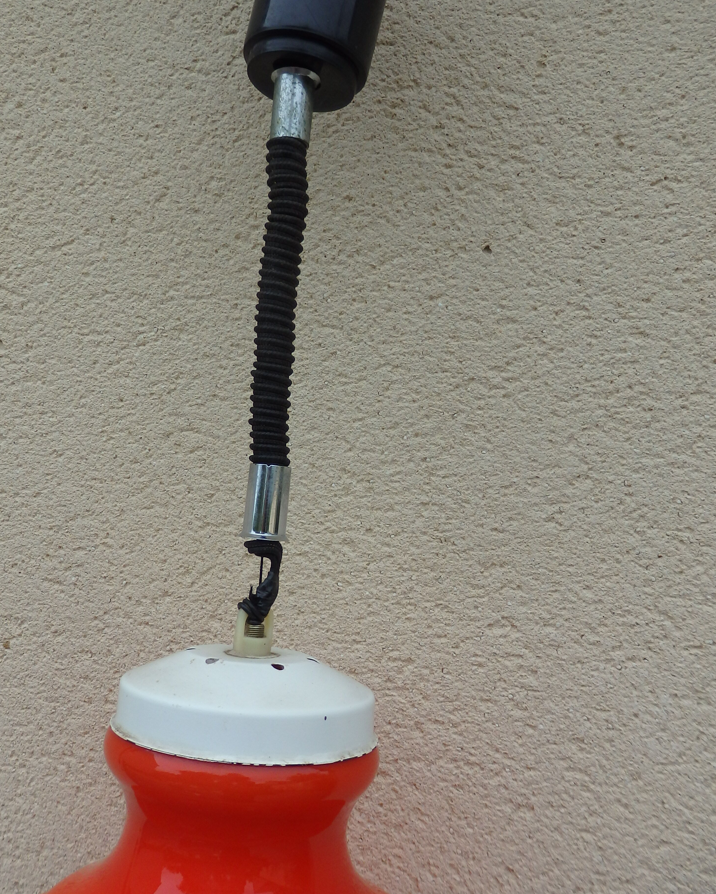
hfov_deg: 46.9
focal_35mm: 31
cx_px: 291
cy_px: 386
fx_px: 821
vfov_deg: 57.0
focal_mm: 4.5
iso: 125
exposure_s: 1/160
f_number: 8.7
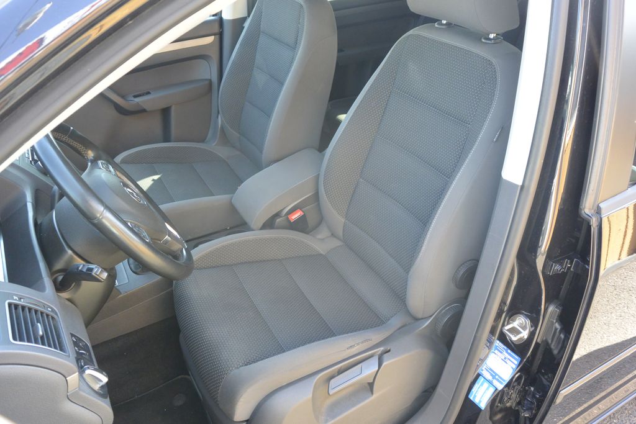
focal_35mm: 28
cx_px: 318
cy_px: 212
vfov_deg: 46.4
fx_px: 495
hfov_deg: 65.5
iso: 400
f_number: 3.5
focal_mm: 10.7
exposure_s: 1/125
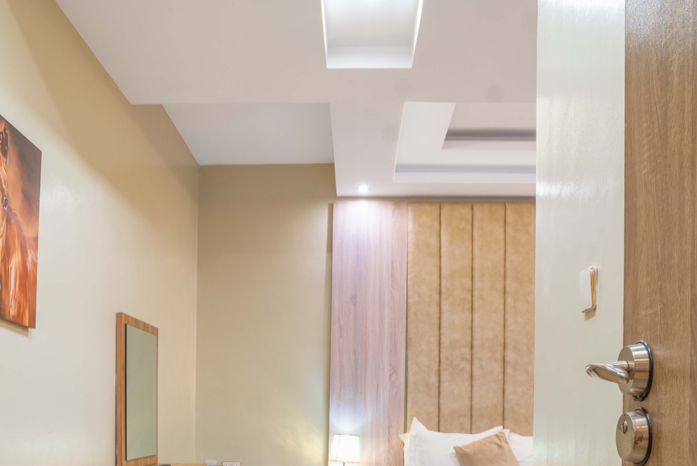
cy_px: 449
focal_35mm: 38
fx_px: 736
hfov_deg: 50.4
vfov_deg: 32.7
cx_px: 279
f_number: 7.1
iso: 400
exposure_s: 1/3
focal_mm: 17
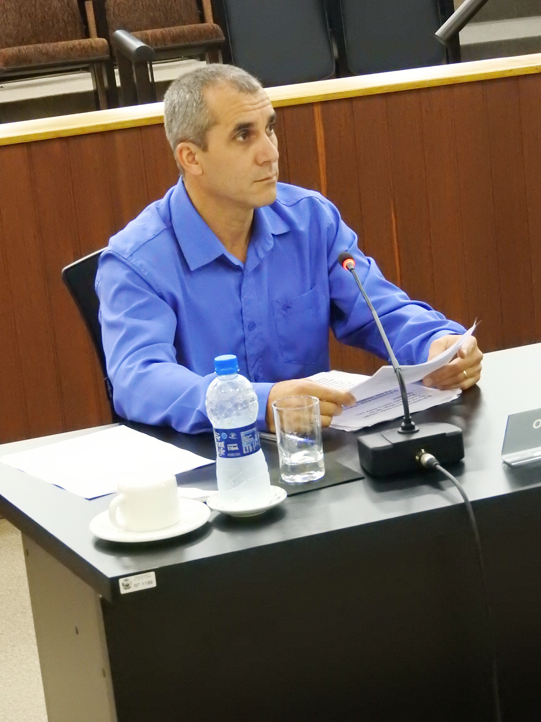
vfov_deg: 20.6
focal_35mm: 95
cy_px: 361
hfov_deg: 15.6
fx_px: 1979
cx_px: 270
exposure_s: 1/15
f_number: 4.8
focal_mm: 17
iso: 1600
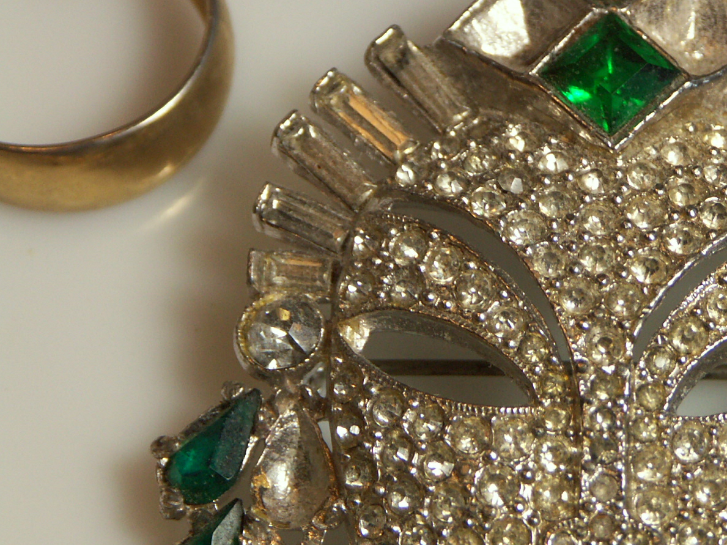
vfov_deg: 4.2
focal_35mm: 350
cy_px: 418
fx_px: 7348
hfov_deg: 5.7
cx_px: 627
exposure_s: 1/80
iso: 100
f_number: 4.5
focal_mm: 50.8
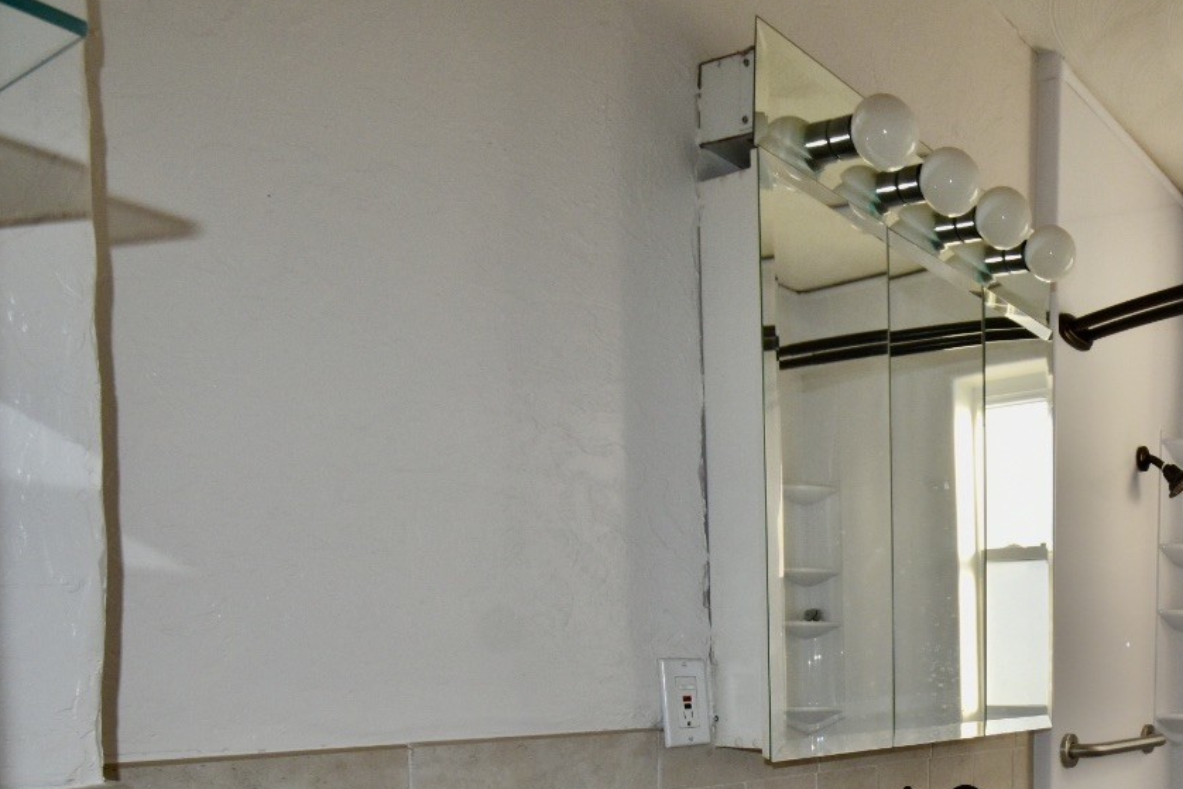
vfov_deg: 40.7
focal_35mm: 29
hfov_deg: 52.8
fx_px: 953
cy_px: 744
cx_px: 1138
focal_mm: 10
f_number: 5.6
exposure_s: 1/125
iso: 800
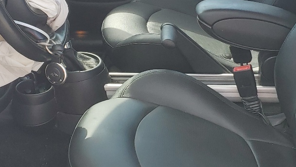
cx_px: 133
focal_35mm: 74
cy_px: 54
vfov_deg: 16.3
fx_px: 581
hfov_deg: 28.6
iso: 50
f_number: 1.5
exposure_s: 1/833
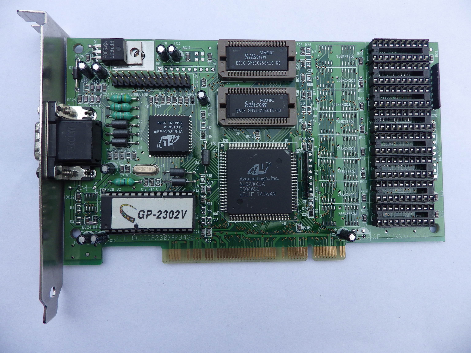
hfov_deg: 76.4
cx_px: 236
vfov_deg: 61.1
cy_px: 176
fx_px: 299
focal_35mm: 22
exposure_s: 1/640
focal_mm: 4
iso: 100
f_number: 3.1
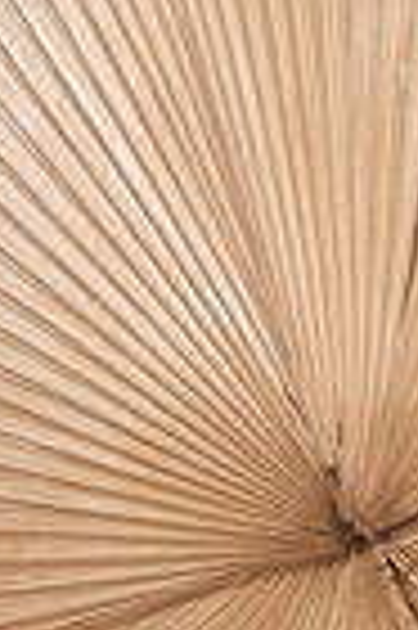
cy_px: -558
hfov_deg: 2.6
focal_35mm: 530
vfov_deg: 3.9
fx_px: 9253
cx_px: 1070
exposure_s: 1/125
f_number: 7.1
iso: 400
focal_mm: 75
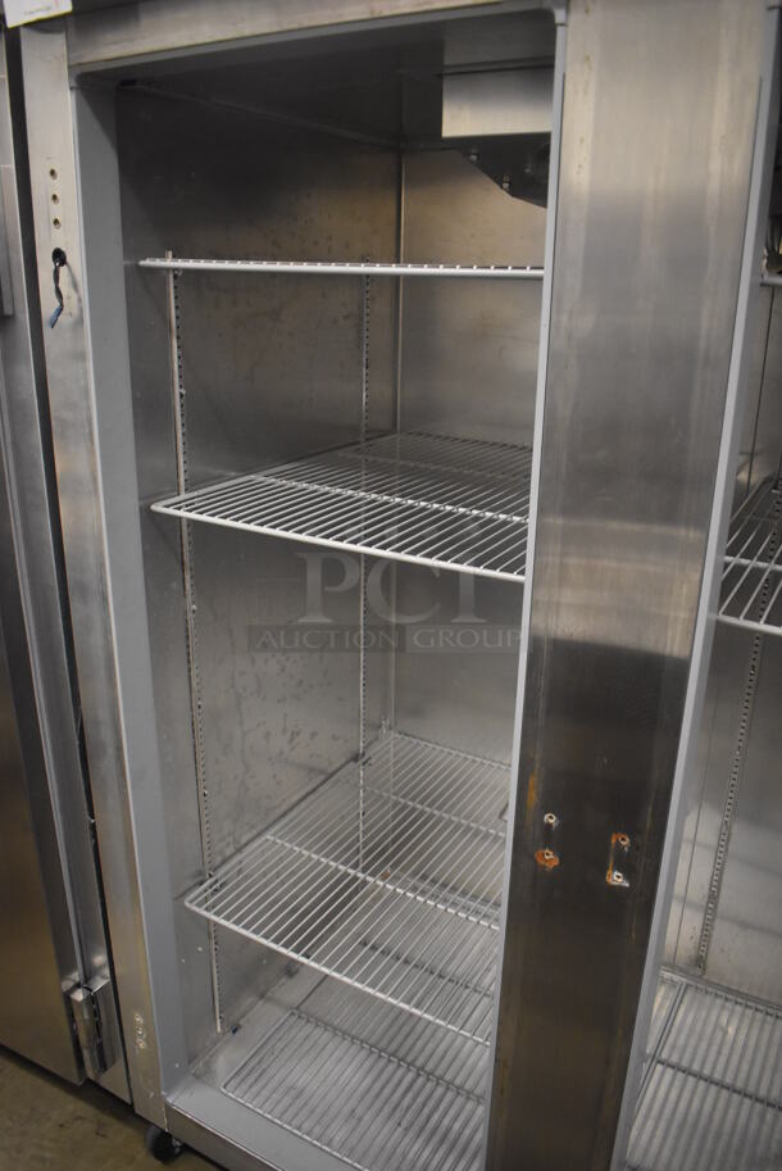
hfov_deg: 48.0
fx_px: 878
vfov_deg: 67.3
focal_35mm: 27
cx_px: 391
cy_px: 586
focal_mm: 18
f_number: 3.5
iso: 2800
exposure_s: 1/125
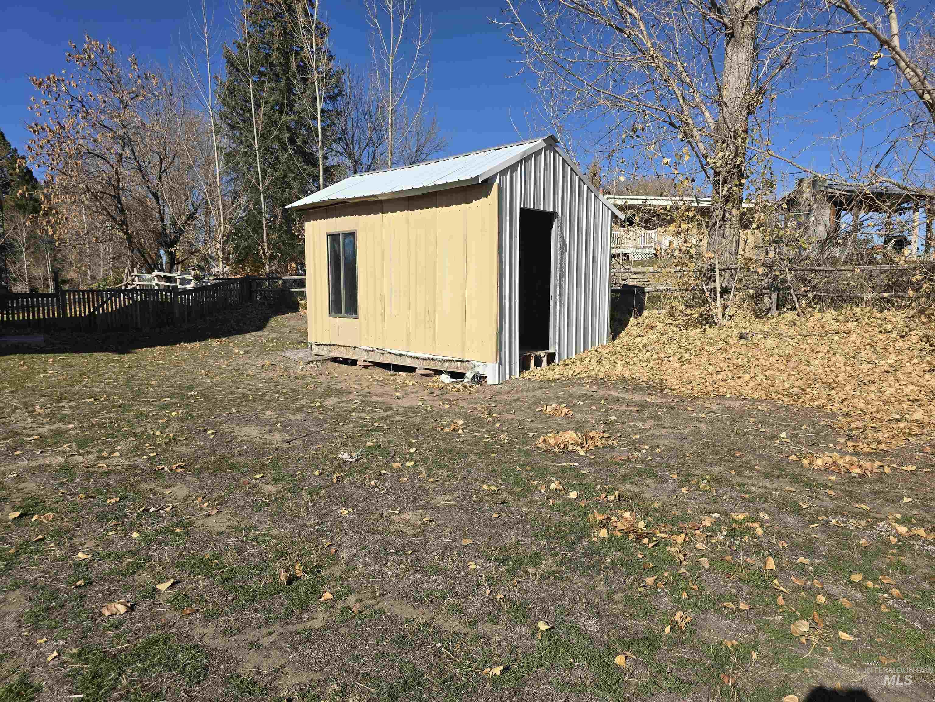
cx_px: 468
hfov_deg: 73.9
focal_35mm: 23
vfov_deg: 58.9
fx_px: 621
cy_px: 351
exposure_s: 1/1332
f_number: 1.7
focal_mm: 6.3
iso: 12
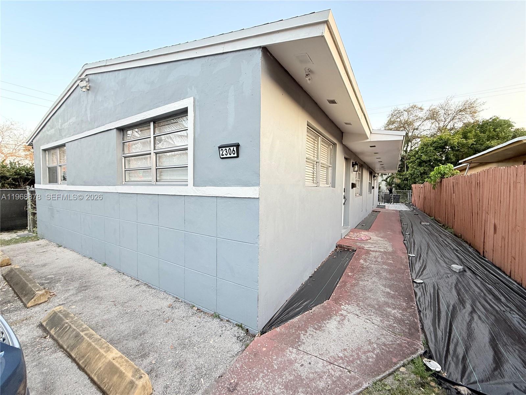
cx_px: 263
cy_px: 198
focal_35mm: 14
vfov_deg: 85.7
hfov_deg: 102.1
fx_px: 213
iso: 64
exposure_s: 1/148
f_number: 2.2
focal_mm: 2.22
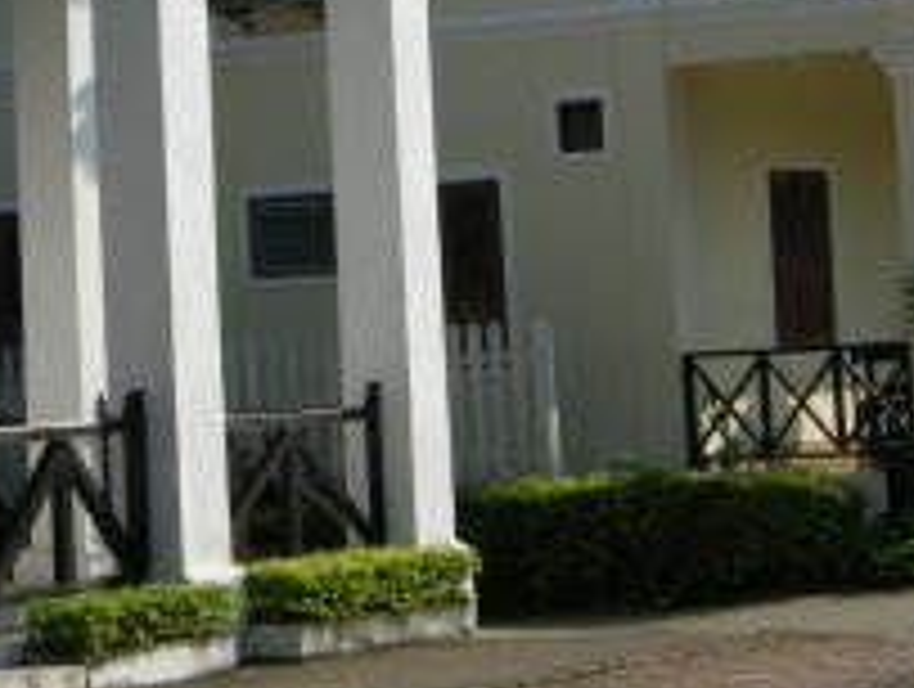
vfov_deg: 9.6
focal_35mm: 151
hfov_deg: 13.0
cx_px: 266
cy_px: -247
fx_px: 3994
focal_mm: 10.1
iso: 64
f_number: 6.1
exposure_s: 1/290
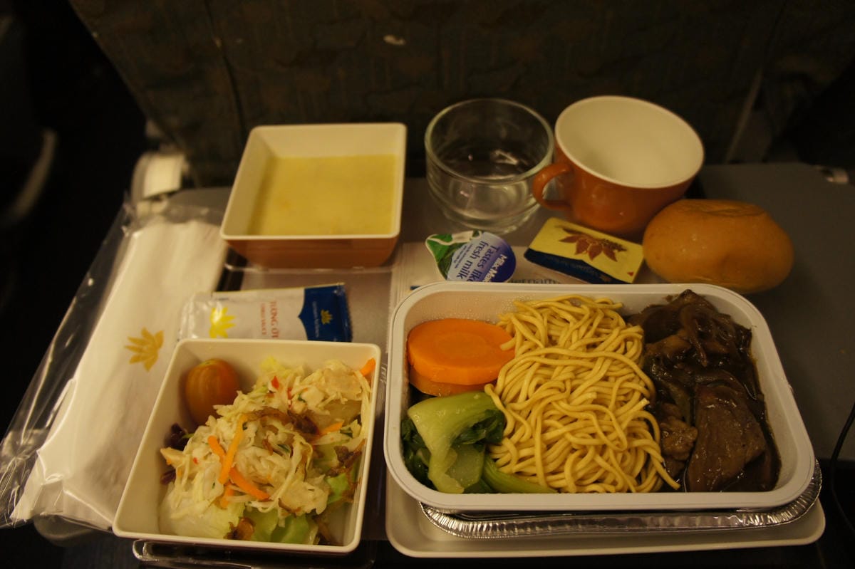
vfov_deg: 47.9
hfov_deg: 67.4
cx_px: 428
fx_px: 641
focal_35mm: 27
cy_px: 284
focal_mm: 18
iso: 1000
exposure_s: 1/30
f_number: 3.5
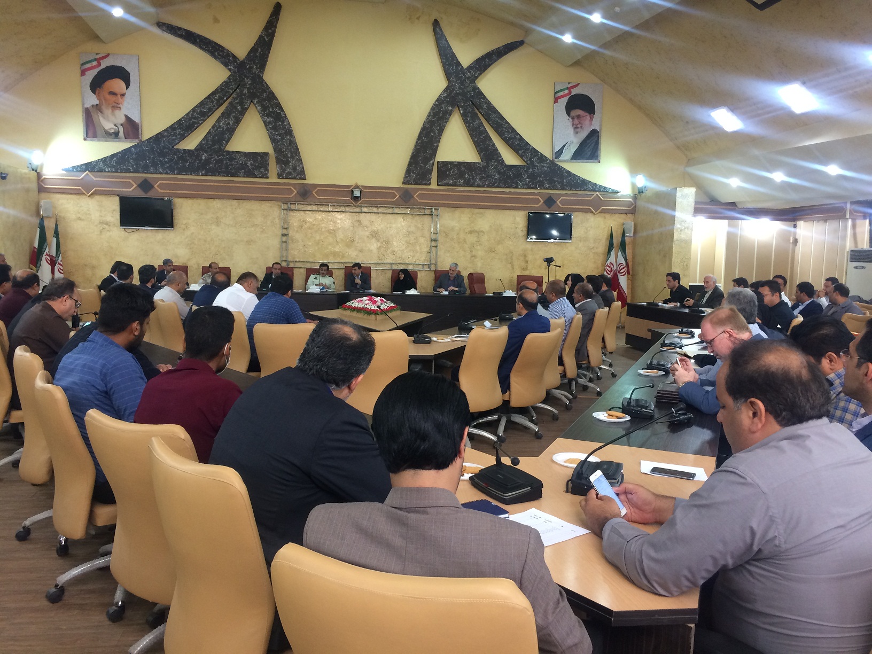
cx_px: 436
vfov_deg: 48.2
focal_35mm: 29
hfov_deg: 61.7
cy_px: 327
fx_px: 731
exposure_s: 1/33
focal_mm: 4.15
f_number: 2.2
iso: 160
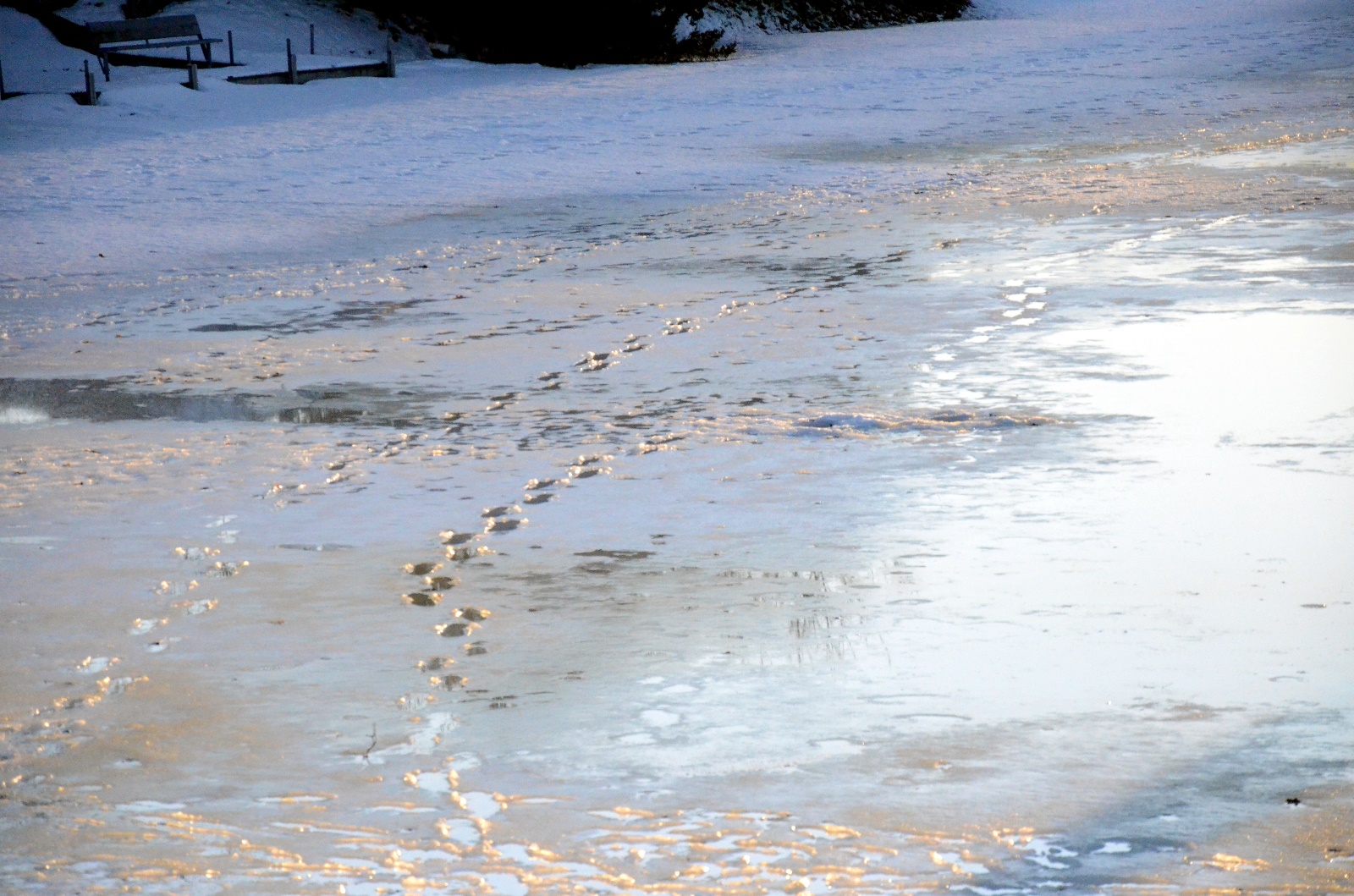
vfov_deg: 8.7
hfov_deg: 13.1
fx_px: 5910
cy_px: 448
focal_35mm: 158
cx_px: 677
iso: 6400
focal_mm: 105
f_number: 5.6
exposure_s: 1/8000
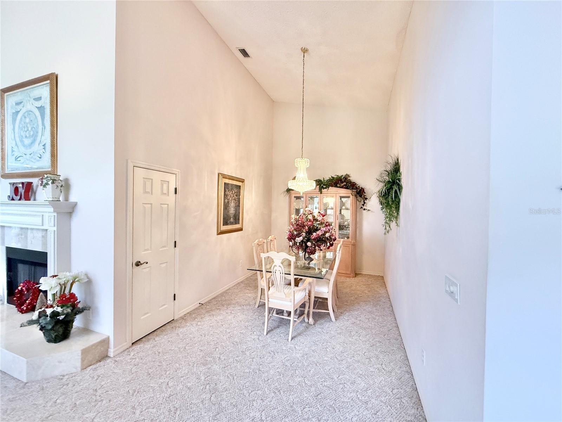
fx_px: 227
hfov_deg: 102.1
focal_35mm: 14
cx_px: 281
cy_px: 211
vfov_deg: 85.7
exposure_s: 1/120
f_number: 2.2
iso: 500
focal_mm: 2.22
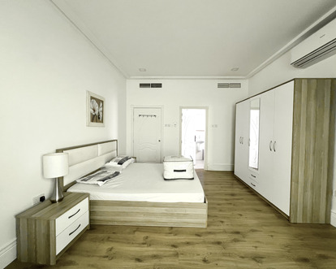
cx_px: 172
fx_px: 139
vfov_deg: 88.0
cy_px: 133
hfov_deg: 100.7
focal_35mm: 14
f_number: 1.8
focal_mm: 1.57
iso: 200
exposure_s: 1/100
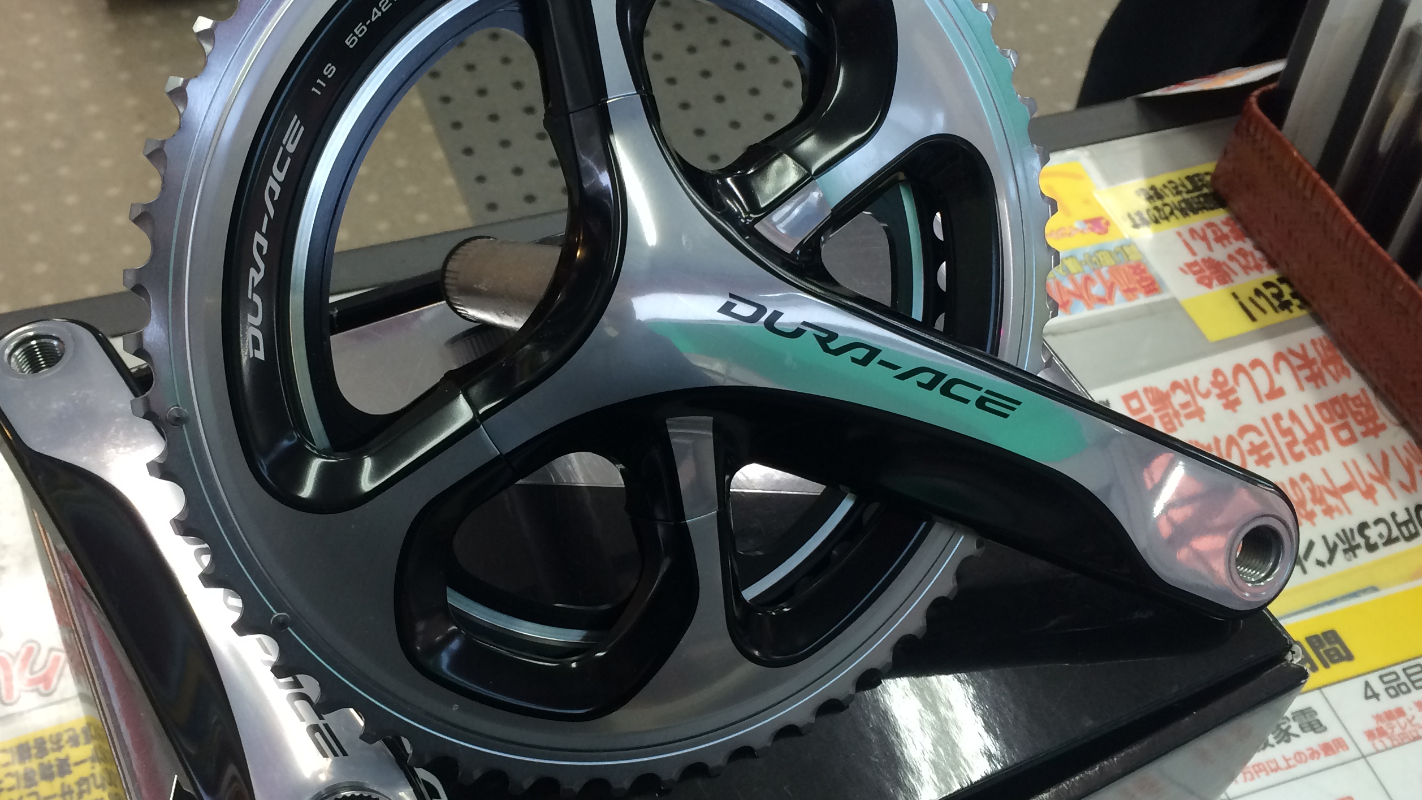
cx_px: 591
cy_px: 432
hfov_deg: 49.2
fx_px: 1546
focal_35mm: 41
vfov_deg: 29.0
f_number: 2.2
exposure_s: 1/30
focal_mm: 4.15
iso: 40
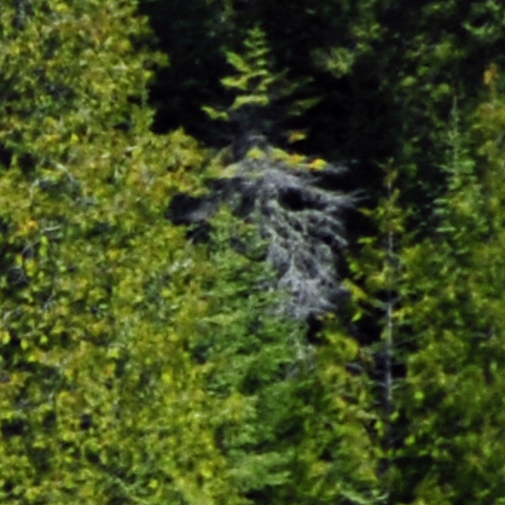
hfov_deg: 0.7
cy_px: 1554
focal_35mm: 2611
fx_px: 43095
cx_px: -1732
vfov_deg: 0.7
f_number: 5.6
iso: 250
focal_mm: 200
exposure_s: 1/200
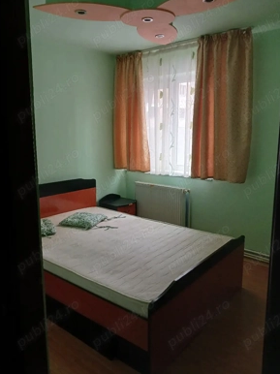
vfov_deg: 63.5
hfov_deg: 49.7
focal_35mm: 28
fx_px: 302
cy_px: 184
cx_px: 142
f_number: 1.8
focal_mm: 4
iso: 100
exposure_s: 1/50.3
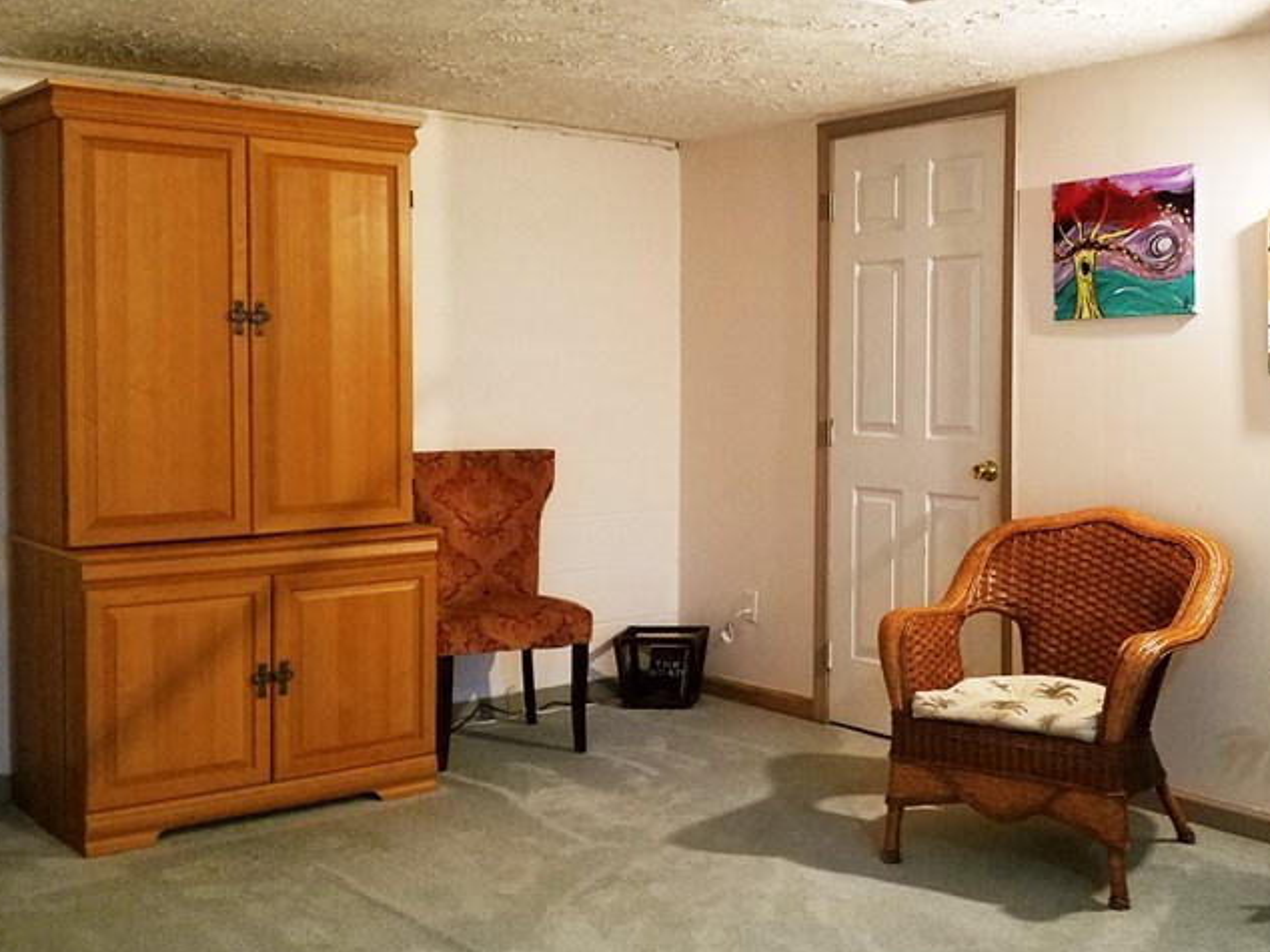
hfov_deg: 43.9
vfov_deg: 34.3
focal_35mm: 42
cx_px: 883
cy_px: 415
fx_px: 1540
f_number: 1.7
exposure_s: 1/10
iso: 250
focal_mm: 4.2
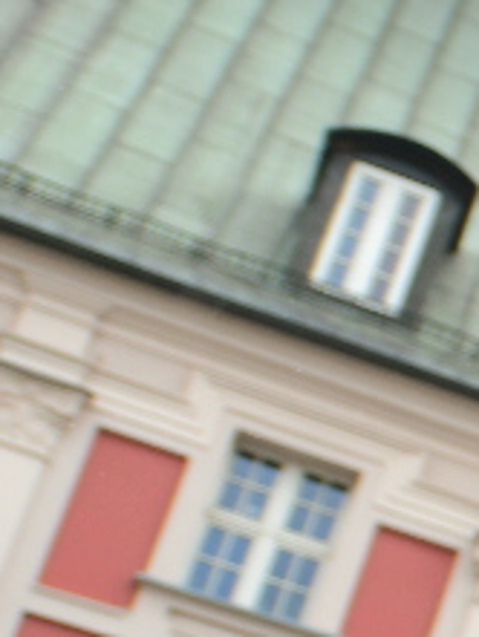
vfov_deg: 11.1
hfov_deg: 6.2
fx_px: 3115
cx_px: 2254
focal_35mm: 169
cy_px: 1043
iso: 125
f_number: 4
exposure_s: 1/640
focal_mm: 24
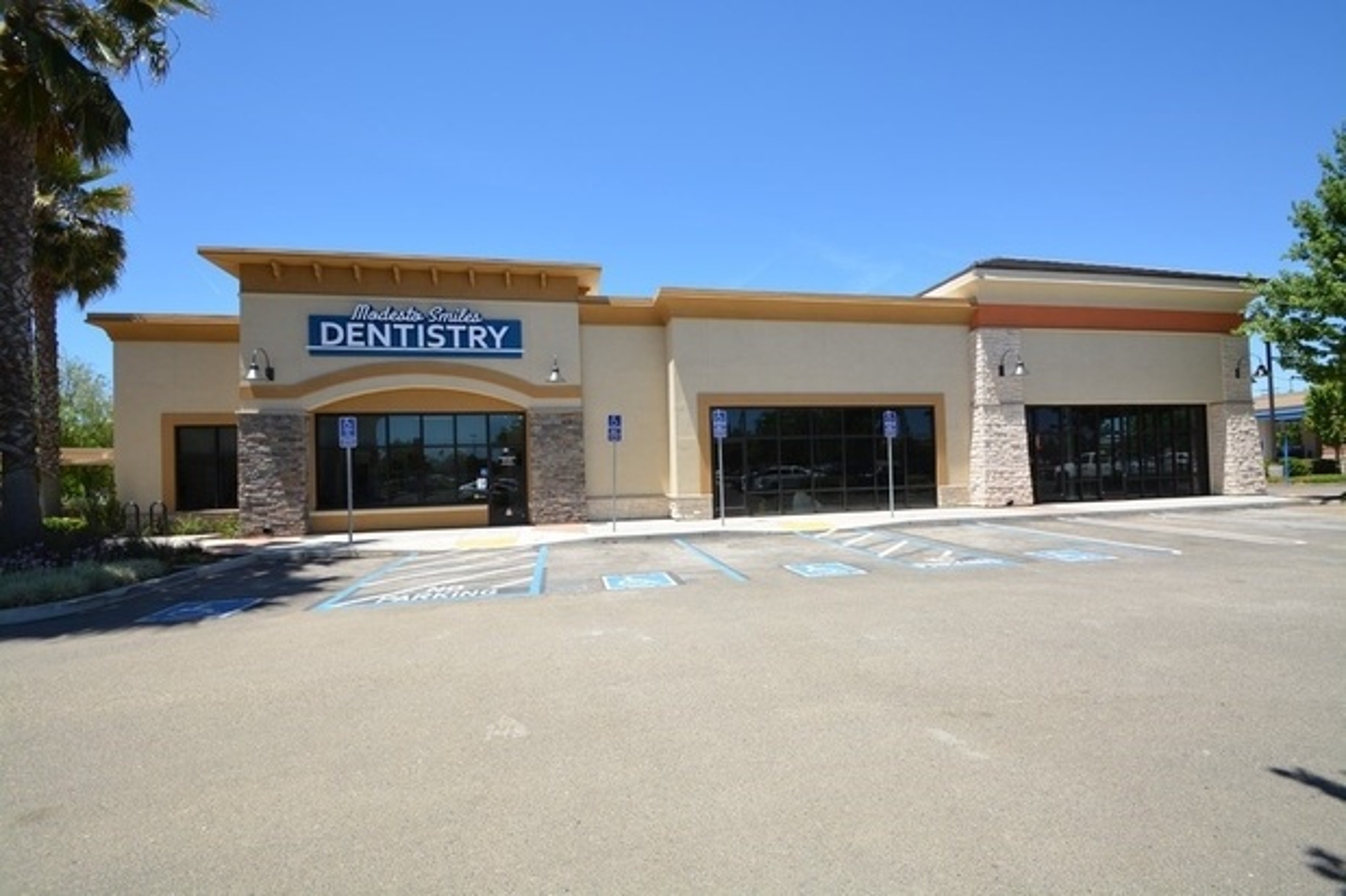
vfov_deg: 77.3
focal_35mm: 15
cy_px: 448
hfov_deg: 100.4
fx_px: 561
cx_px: 673
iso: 100
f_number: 9
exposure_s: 1/200
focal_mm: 10
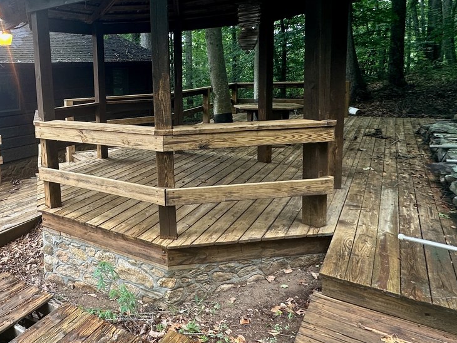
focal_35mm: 29
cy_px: 124
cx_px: 58
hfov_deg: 54.8
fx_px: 383
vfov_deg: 47.7
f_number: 2.2
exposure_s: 1/99
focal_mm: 2.22
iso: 64
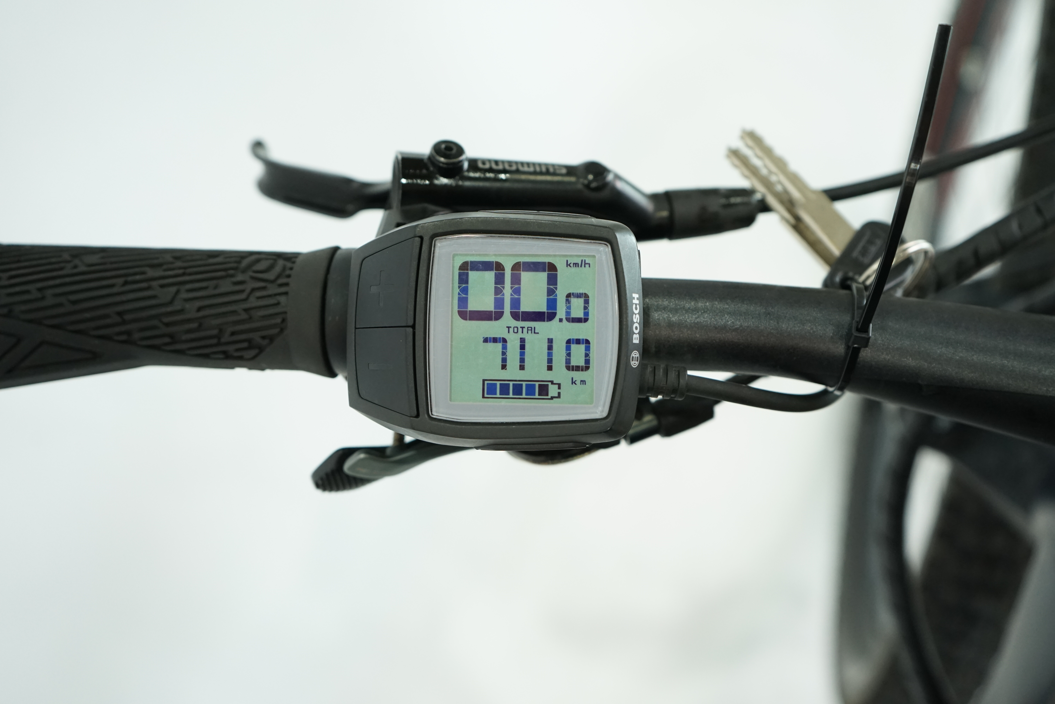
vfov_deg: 35.9
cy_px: 352
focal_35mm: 37
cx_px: 528
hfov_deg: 51.9
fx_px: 1084
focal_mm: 37
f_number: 5
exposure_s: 1/200
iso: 1600
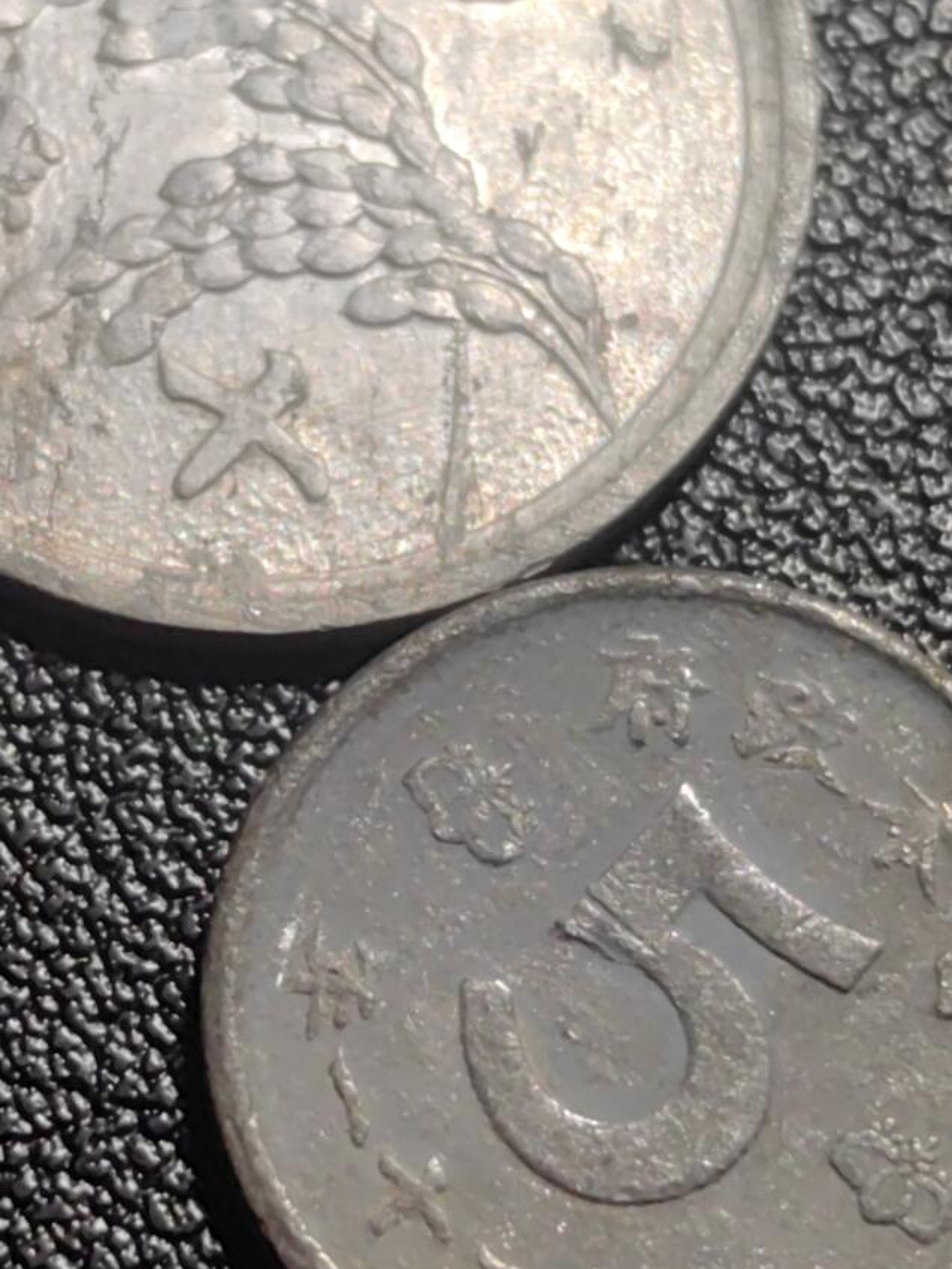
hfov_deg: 12.0
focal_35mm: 123
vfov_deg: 16.0
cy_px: 595
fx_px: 4509
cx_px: 363
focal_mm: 5.75
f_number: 2
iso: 50
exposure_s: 1/100
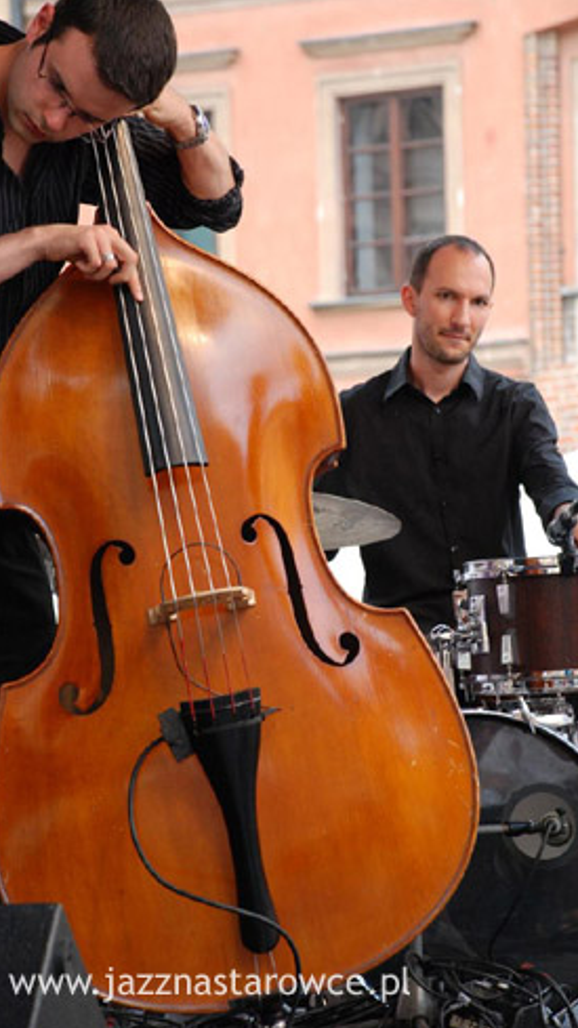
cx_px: 327
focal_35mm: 161
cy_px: 507
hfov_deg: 7.5
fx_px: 4387
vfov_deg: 13.4
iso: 800
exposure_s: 1/40
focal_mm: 100
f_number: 5.6
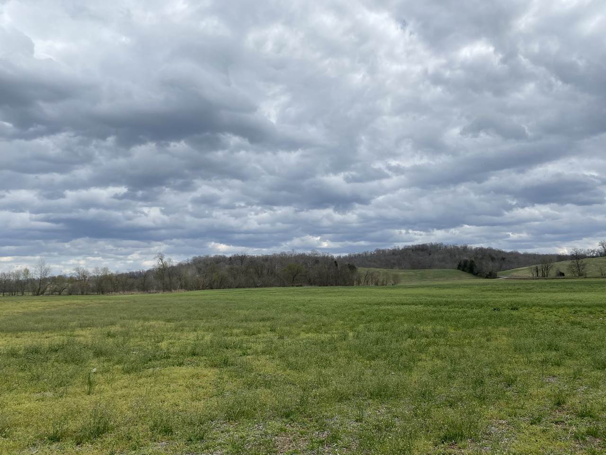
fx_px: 455
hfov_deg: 67.3
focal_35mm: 26
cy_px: 228
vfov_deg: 53.1
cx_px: 303
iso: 32
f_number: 1.8
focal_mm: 4.25
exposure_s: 1/4115
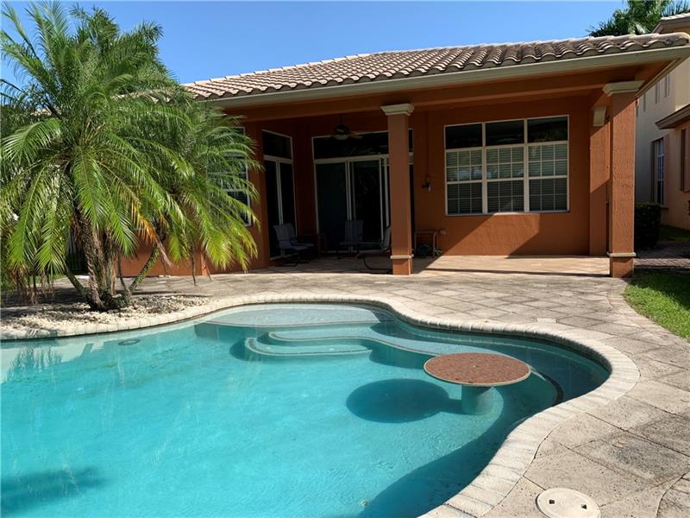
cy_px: 259
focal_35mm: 26
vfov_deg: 53.1
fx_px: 518
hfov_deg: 67.3
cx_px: 345
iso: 25
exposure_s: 1/1661
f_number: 1.8
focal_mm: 4.25
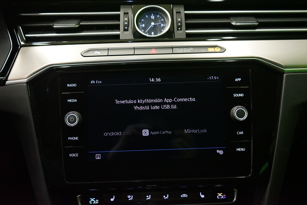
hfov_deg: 57.2
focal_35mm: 33
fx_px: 281
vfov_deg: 40.0
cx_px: 154
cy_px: 102
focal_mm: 33
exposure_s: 1/40
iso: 6400
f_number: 4
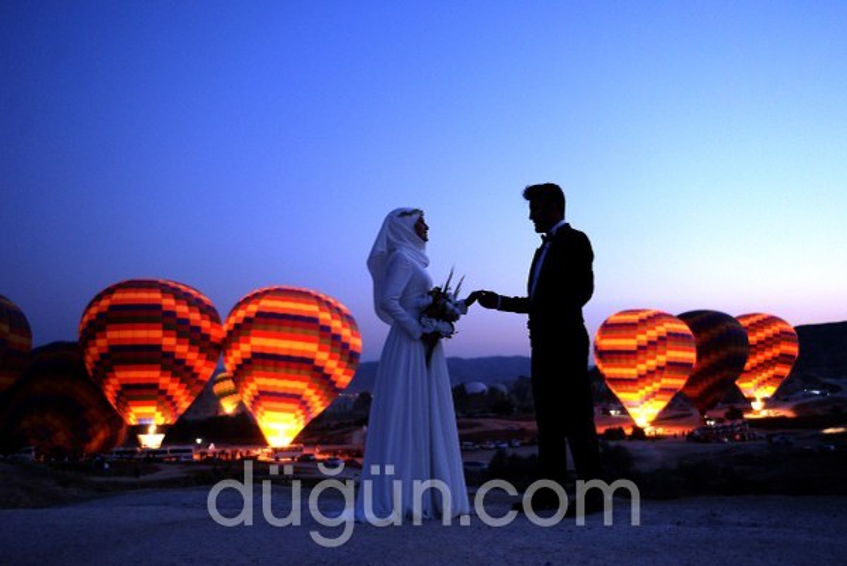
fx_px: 753
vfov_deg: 41.2
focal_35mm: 32
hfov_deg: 58.7
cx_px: 424
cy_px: 283
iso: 2500
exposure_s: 1/40
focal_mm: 32
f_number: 2.8
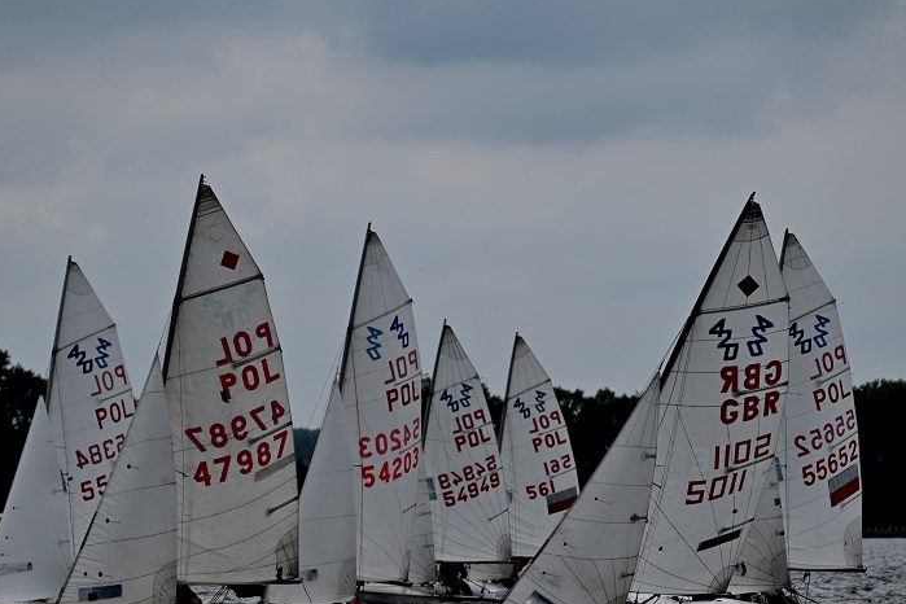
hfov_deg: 8.5
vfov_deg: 5.7
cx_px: 475
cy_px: 385
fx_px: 6115
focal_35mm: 243
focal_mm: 170
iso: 250
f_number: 5
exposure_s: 1/2000
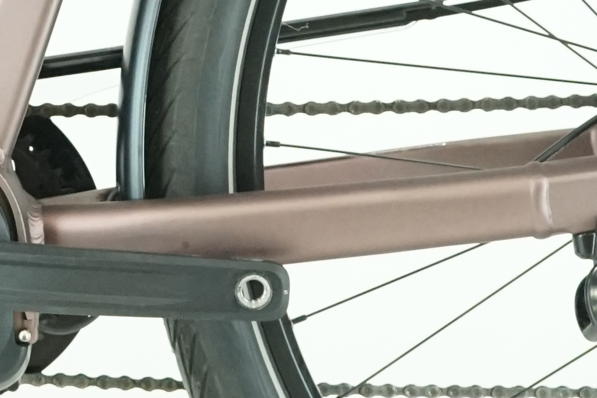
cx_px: -212
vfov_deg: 4.4
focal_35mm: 308
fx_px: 5107
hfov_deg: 6.6
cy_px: -257
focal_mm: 55
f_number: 5
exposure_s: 1/200
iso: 2500
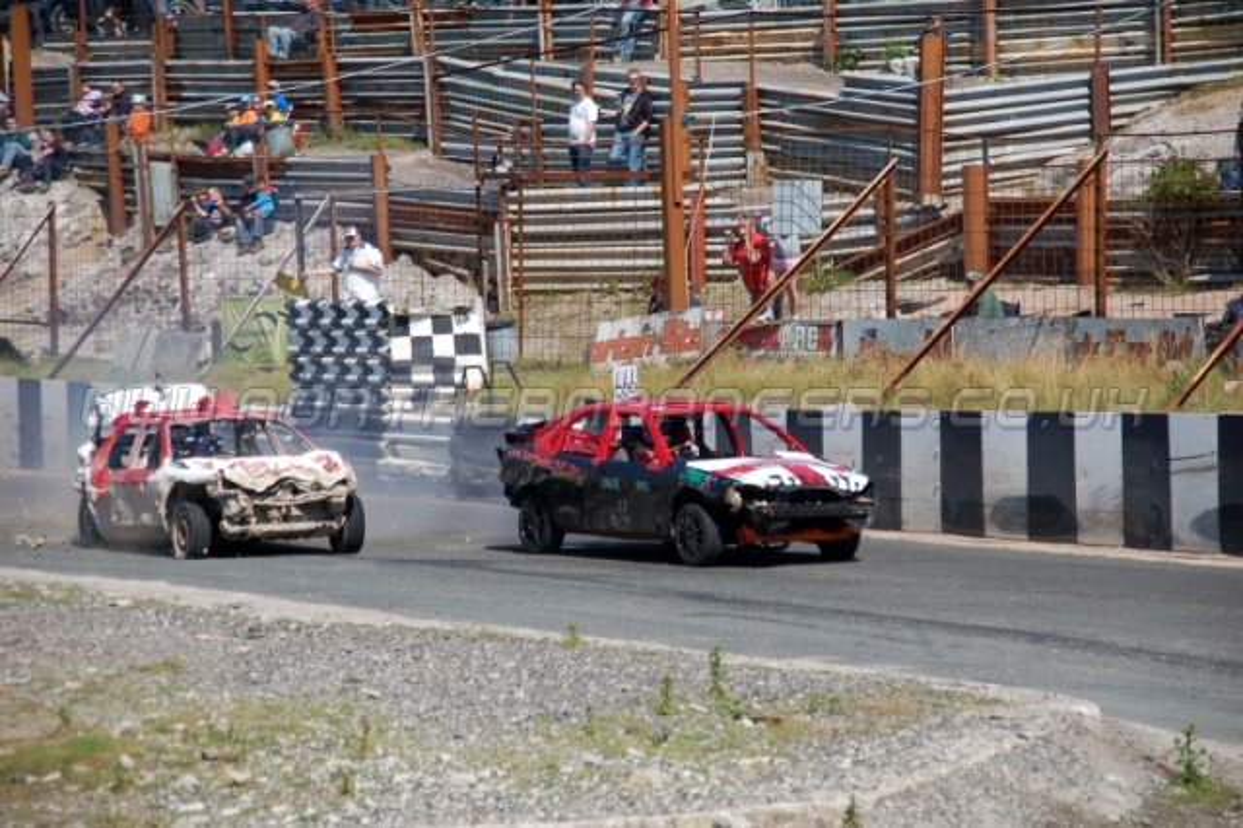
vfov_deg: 9.6
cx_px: 622
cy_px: 414
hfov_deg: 14.4
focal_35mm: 142
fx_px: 4917
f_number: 5.6
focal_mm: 95
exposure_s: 1/1000
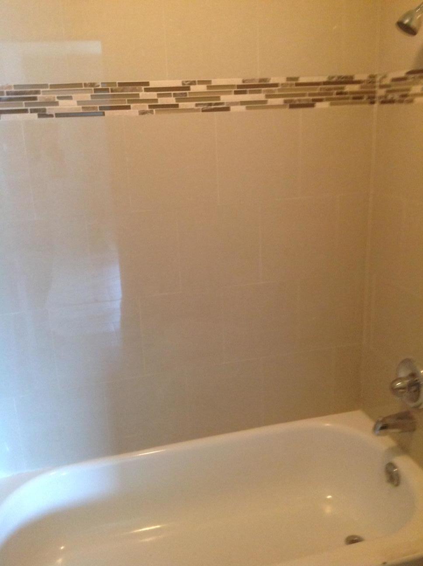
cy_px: 283
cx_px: 212
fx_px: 572
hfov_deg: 40.6
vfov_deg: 52.7
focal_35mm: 35
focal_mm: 4.28
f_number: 2.4
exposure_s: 1/15
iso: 250
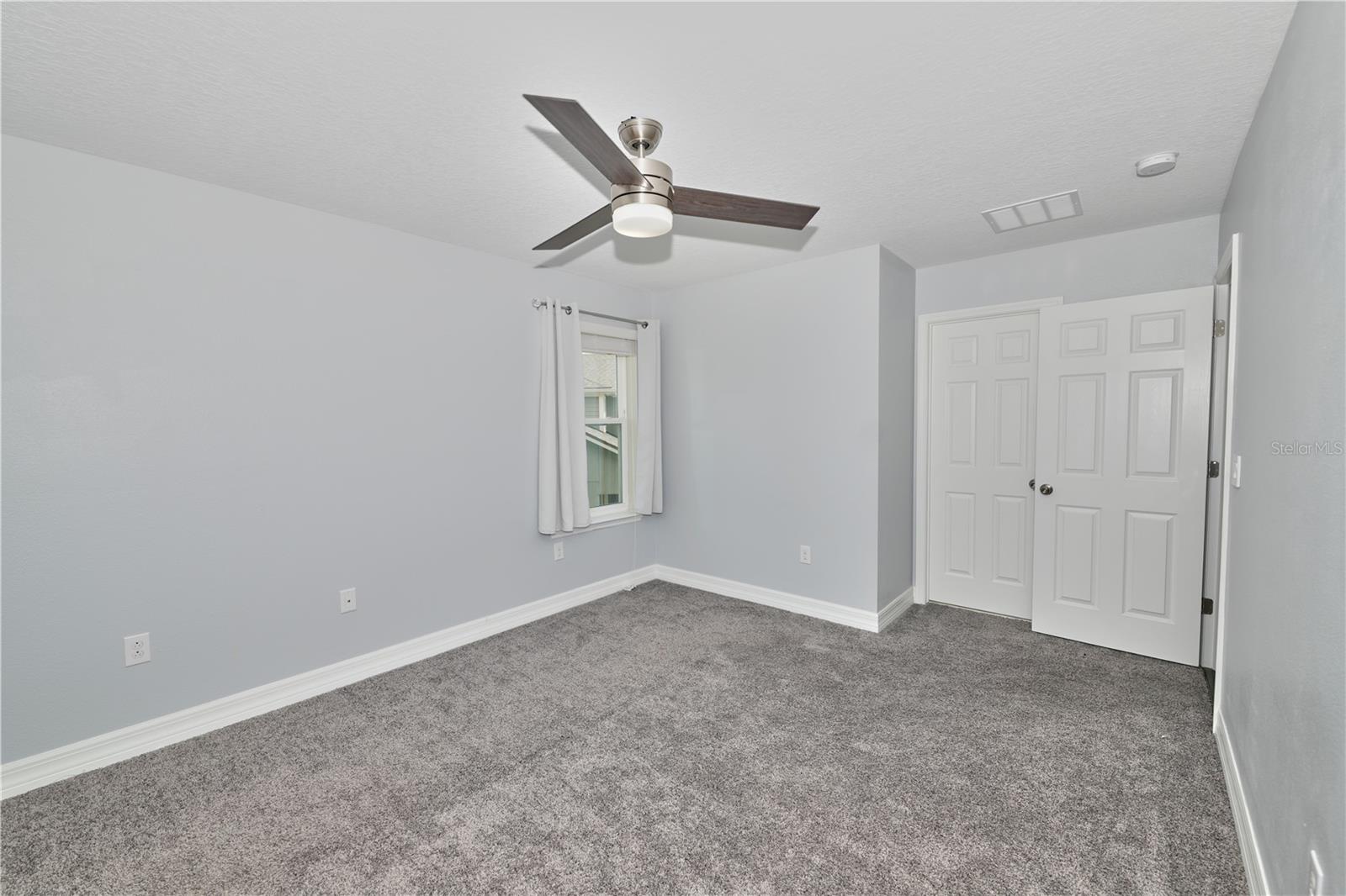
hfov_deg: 104.3
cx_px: 673
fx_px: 523
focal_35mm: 14
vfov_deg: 81.2
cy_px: 448
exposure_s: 1/200
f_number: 5
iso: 160
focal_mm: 14
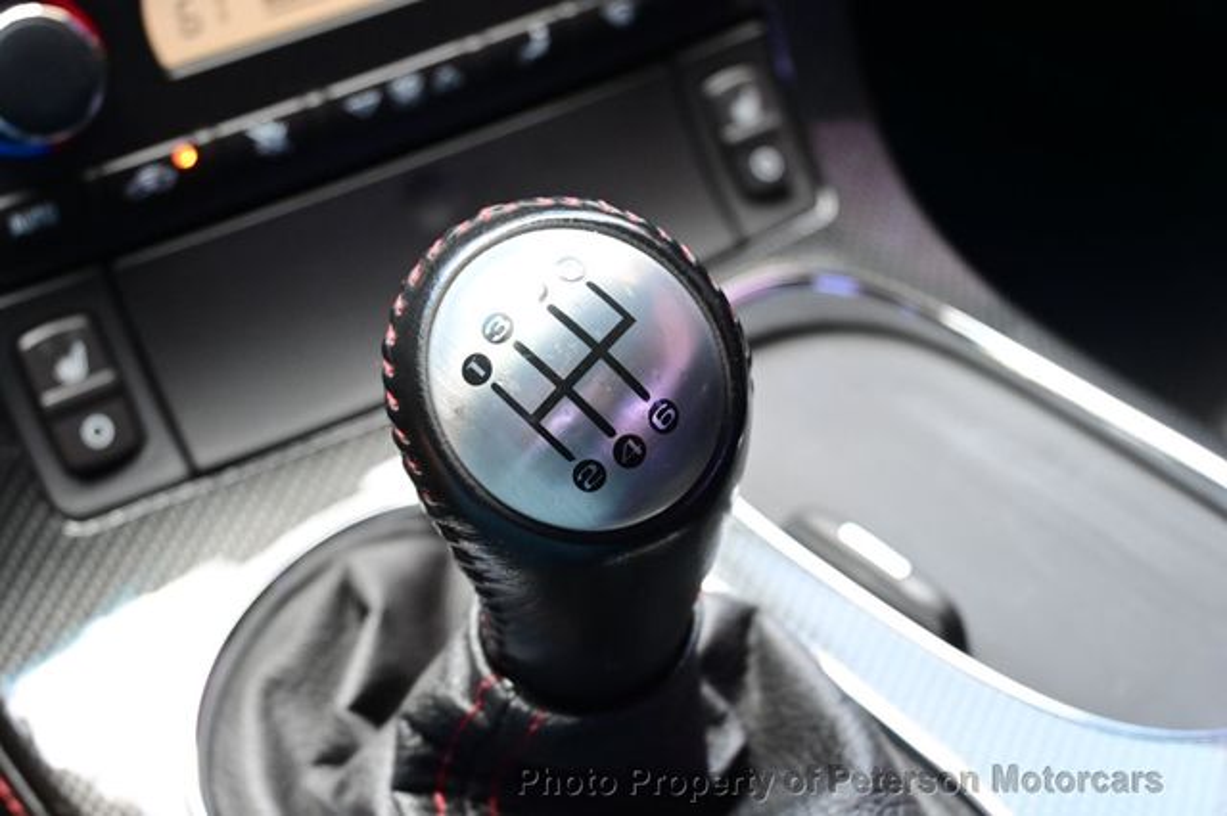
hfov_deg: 37.9
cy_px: 408
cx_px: 614
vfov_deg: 25.7
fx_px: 1788
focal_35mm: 52
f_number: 5.3
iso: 1400
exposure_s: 1/60
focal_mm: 35
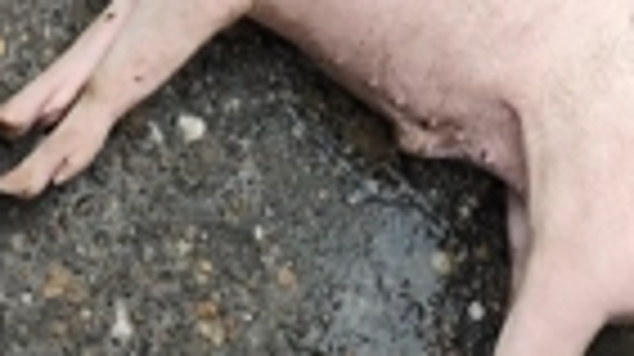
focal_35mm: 71
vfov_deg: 13.1
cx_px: 346
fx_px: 1192
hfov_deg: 29.8
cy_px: -478
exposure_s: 1/130
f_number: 1.65
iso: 50
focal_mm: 6.19
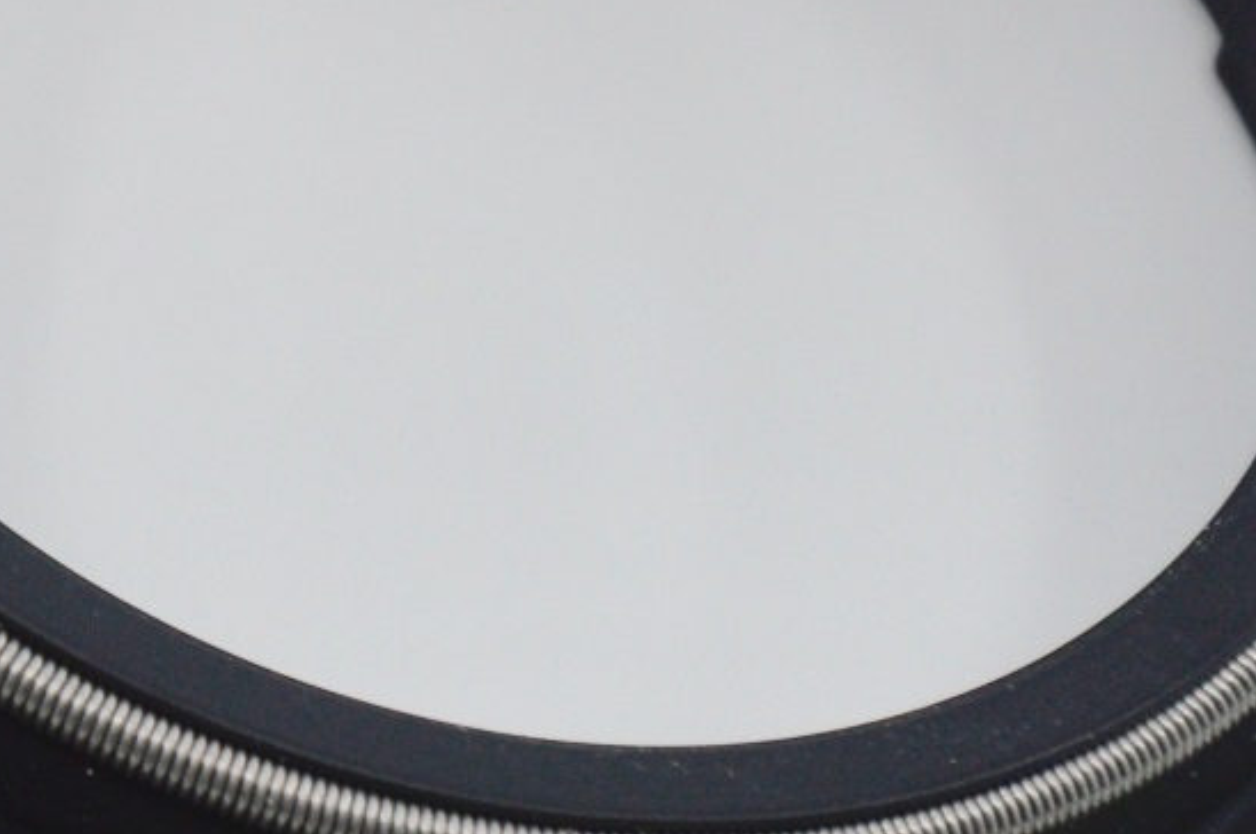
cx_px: -394
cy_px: 66
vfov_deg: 1.6
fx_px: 30134
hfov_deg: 2.4
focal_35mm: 865
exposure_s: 1/160
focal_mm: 105
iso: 100
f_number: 6.3
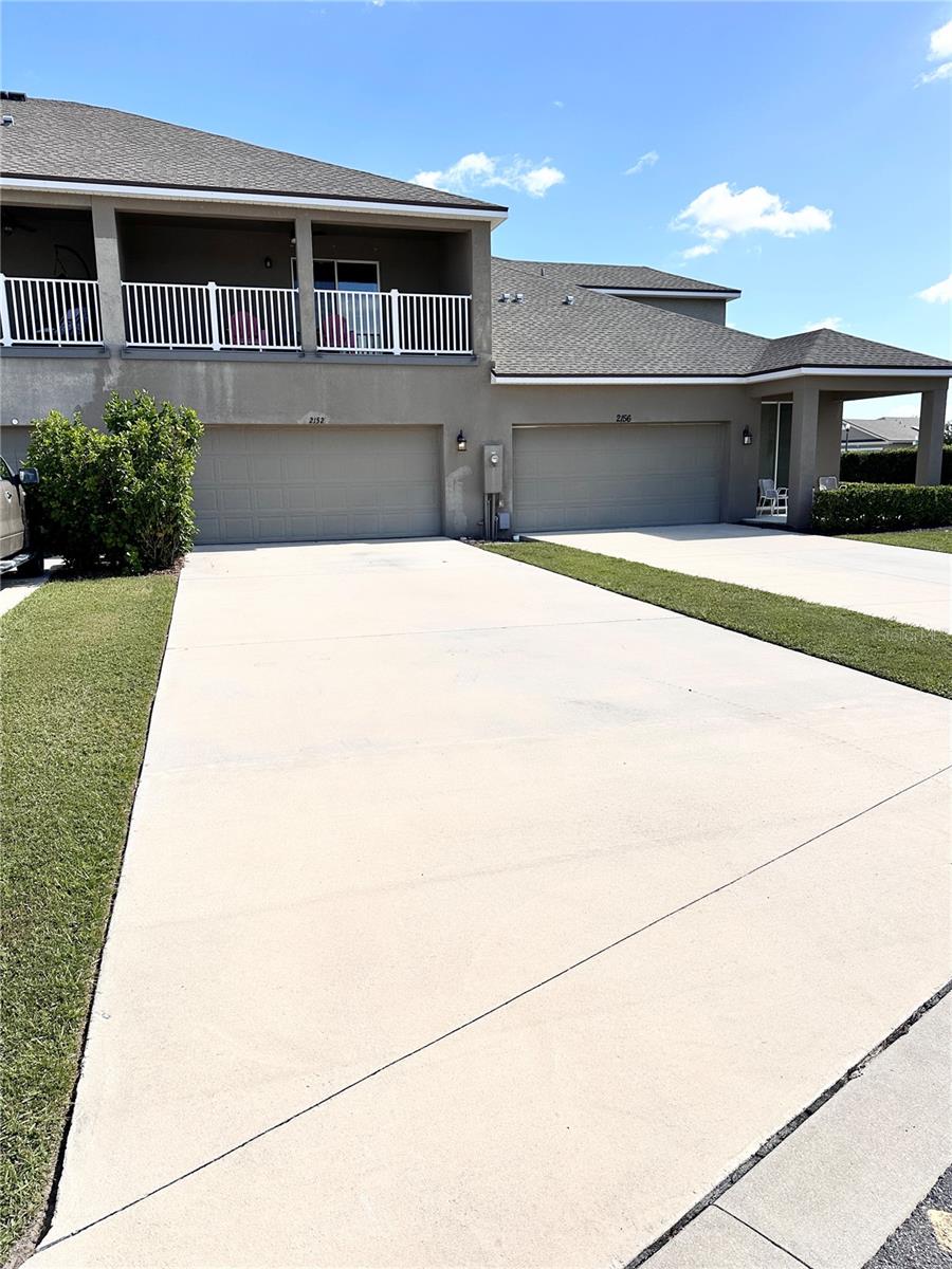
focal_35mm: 24
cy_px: 634
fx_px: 880
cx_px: 476
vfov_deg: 71.6
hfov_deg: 56.8
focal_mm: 6.86
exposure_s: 1/6623
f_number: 1.78
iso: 80
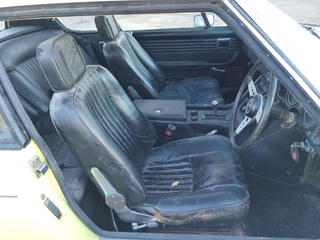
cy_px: 120
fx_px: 268
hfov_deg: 61.7
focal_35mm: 29
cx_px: 160
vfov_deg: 48.2
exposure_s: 1/30
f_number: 2.2
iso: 32
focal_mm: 4.15
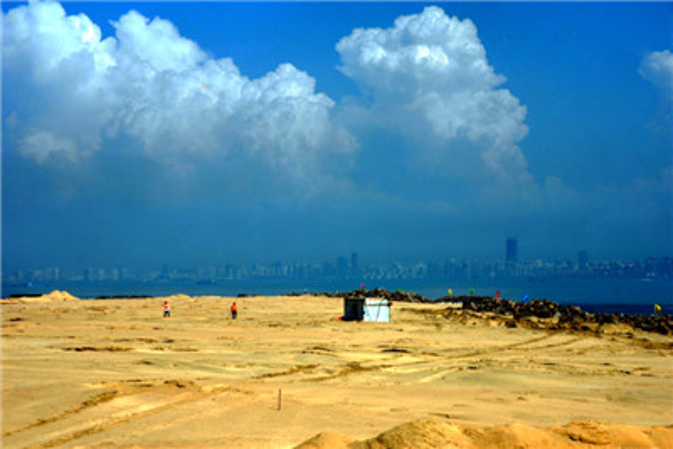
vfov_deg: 16.6
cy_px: 224
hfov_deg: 24.6
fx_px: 1543
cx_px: 336
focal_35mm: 82
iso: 320
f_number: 11
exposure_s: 1/500
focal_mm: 55
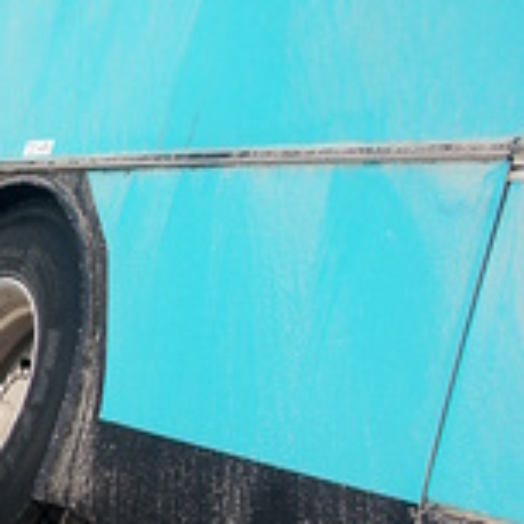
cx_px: -123
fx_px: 1507
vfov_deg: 19.7
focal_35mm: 88
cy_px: 216
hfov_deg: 18.6
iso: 100
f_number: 4.5
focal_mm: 9.8
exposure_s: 1/60
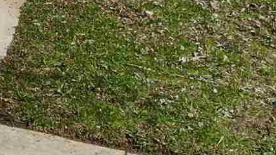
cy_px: -493
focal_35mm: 188
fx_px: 1376
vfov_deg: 5.5
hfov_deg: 10.3
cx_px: -328
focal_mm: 4.5
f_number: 2.8
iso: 114
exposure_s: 1/1154
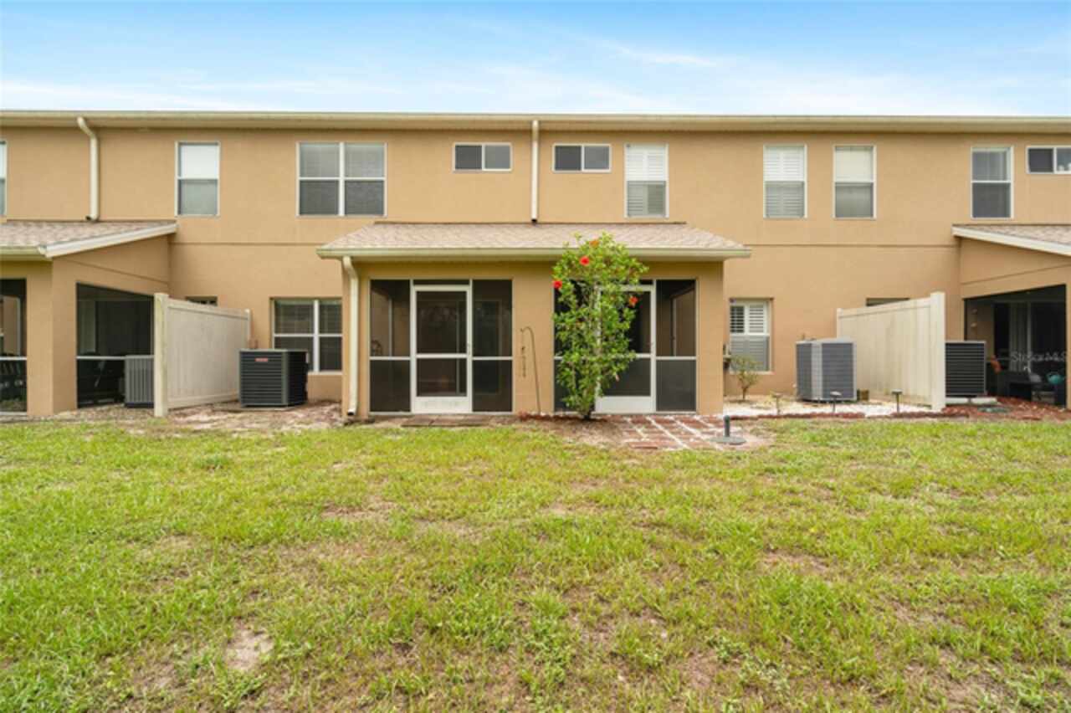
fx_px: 476
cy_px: 356
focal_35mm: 16
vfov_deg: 73.7
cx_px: 536
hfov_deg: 96.8
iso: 100
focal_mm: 16
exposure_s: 1/40
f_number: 8
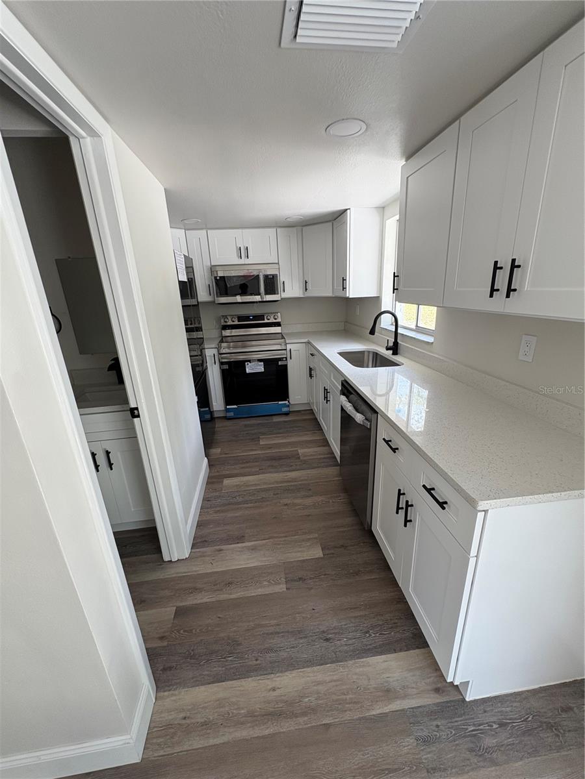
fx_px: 315
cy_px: 390
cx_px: 292
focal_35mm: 14
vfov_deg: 102.1
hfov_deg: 85.7
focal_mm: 2.22
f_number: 2.2
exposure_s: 1/113
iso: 100
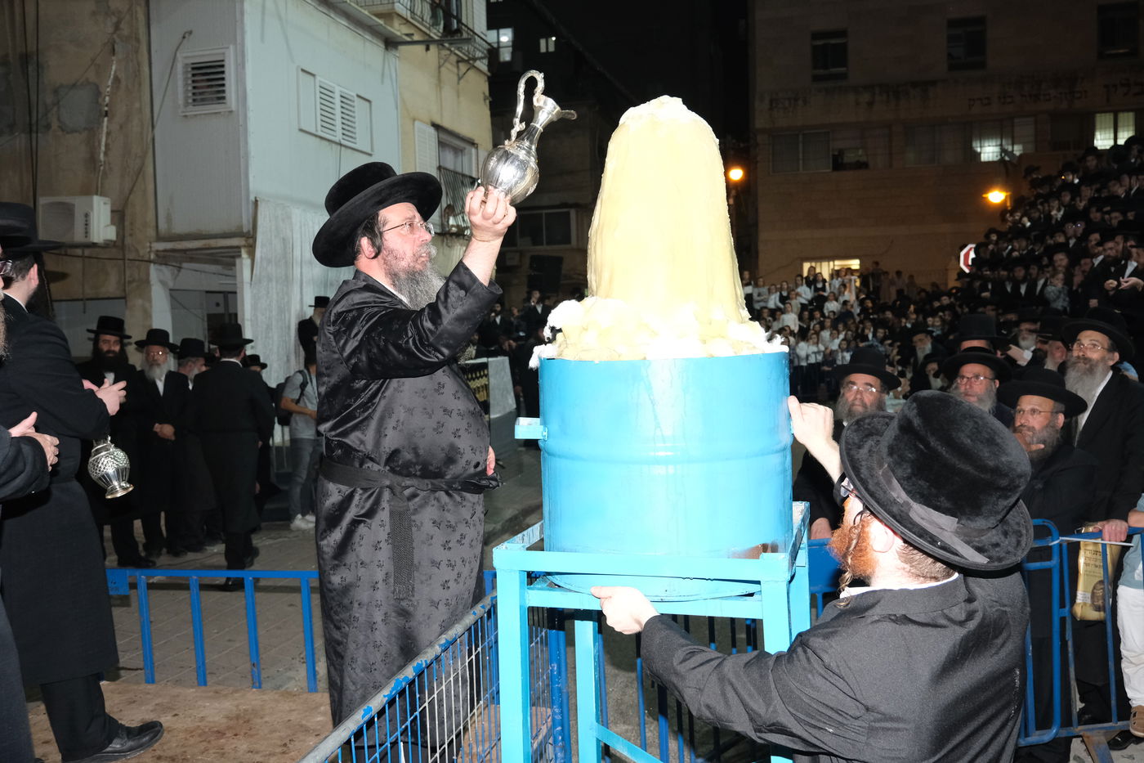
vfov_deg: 43.6
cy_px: 382
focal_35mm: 30
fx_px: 953
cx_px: 572
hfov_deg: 61.9
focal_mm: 20.2
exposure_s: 1/100
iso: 2000
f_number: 4
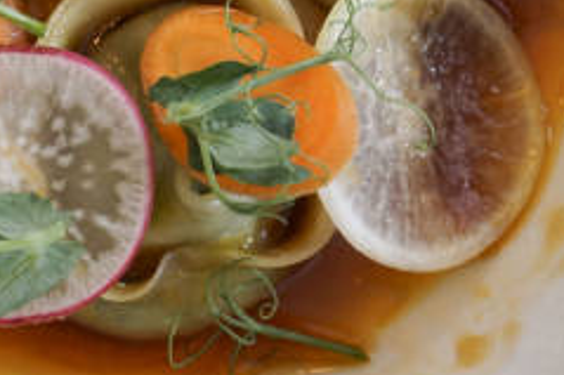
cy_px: -118
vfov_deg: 7.3
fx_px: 2928
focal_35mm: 187
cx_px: 135
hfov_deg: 11.0
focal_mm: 69
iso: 800
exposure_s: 1/80
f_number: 6.3
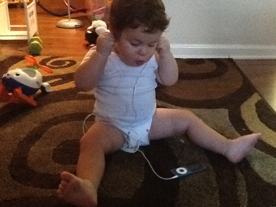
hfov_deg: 42.9
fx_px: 351
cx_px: 138
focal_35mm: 44
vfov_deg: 32.9
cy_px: 104
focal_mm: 2.03
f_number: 2.4
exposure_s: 1/15
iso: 640
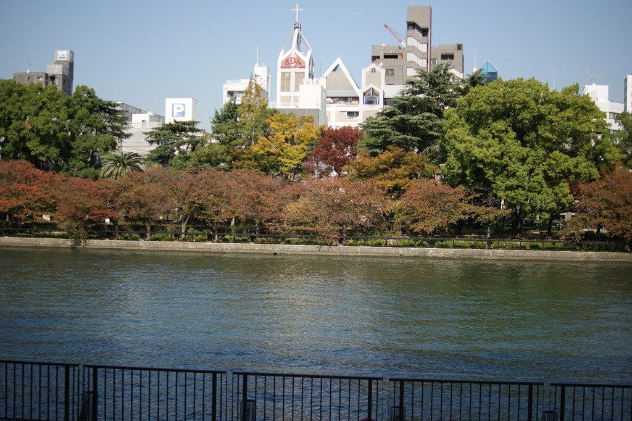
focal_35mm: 52
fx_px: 921
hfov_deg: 37.9
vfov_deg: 25.7
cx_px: 316
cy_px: 210
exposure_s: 1/2500
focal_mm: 35
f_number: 1.8
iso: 100
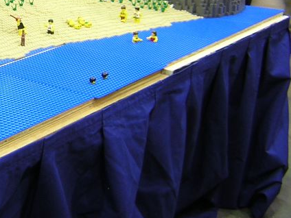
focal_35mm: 68
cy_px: 22
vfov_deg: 21.2
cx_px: 28
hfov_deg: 27.5
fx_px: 572
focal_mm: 4.7
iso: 100
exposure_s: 1/4.5
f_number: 2.6
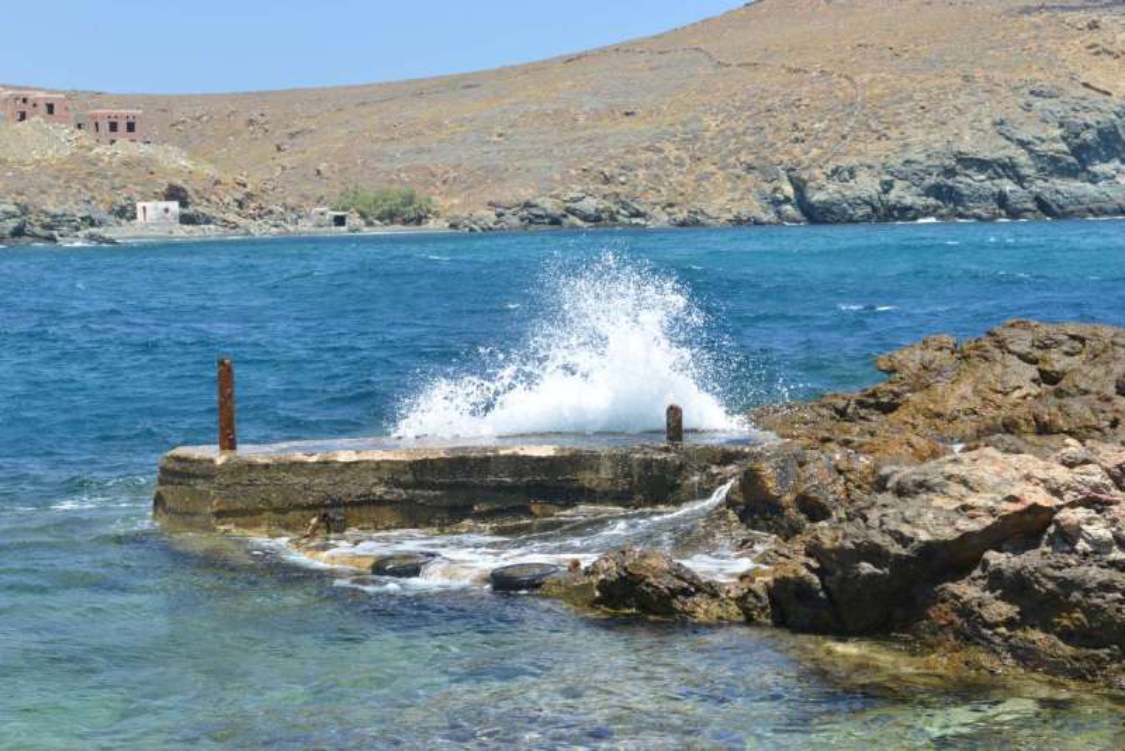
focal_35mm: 70
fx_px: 2188
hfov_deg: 28.8
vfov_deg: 19.5
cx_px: 562
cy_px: 376
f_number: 11
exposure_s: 1/250
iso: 900
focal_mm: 70
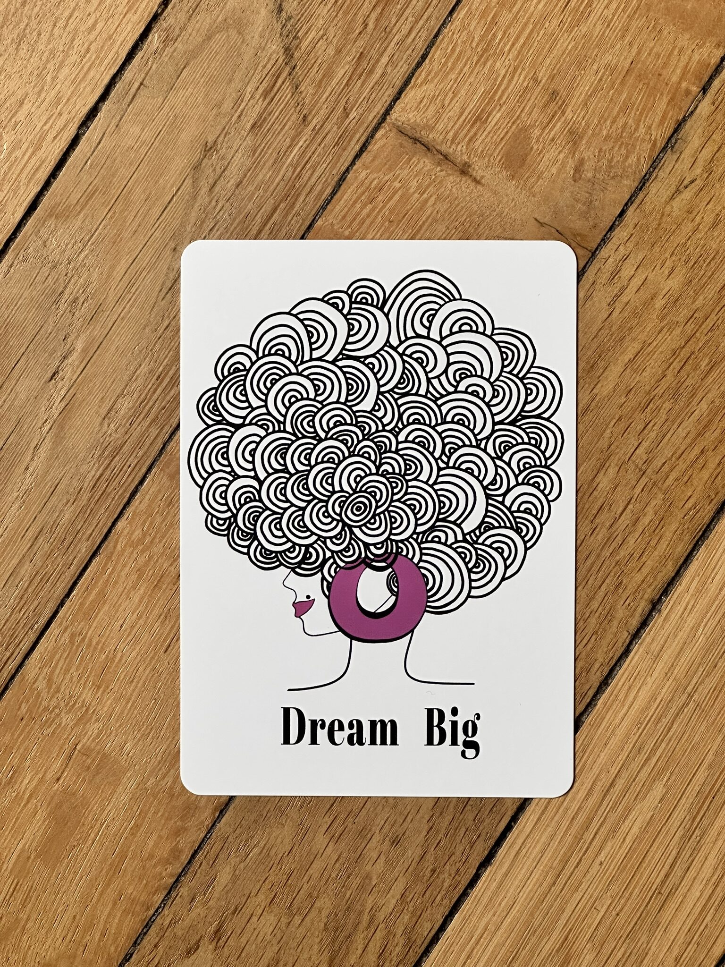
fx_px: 2150
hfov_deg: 19.1
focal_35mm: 77
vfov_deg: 25.3
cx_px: 362
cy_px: 484
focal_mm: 9
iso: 100
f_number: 2.8
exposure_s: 1/99
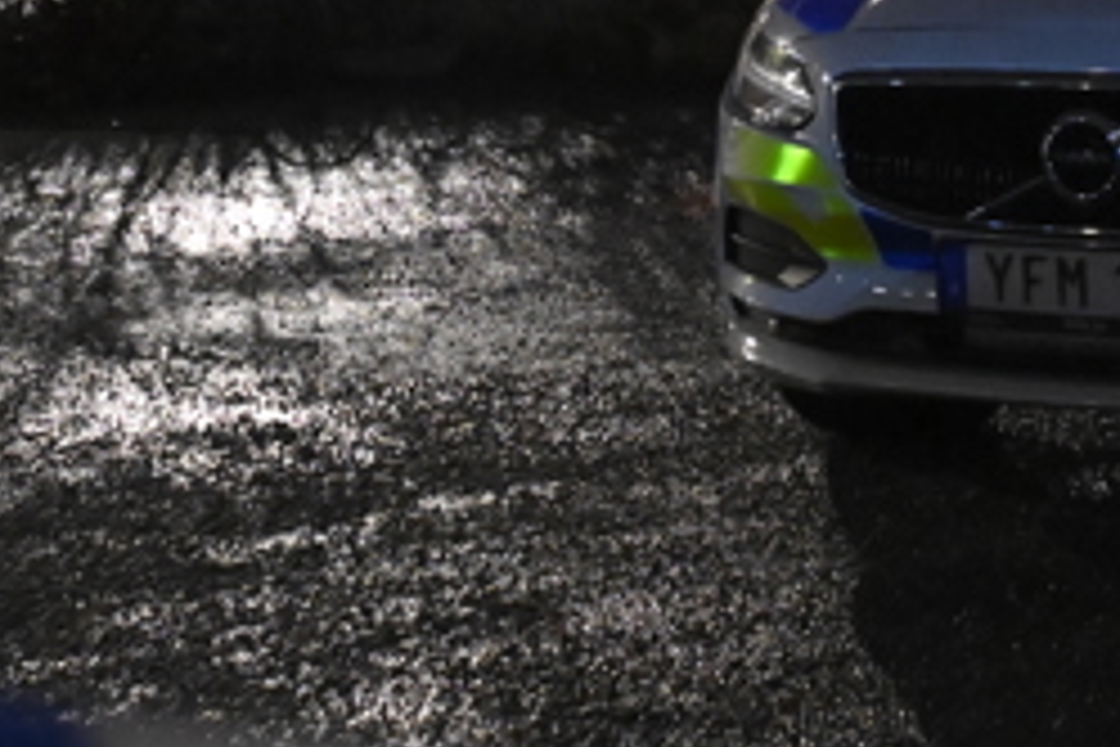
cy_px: -328
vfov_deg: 8.0
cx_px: 729
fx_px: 5257
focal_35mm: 169
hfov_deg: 12.1
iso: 4000
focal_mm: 31
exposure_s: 1/50
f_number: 2.8
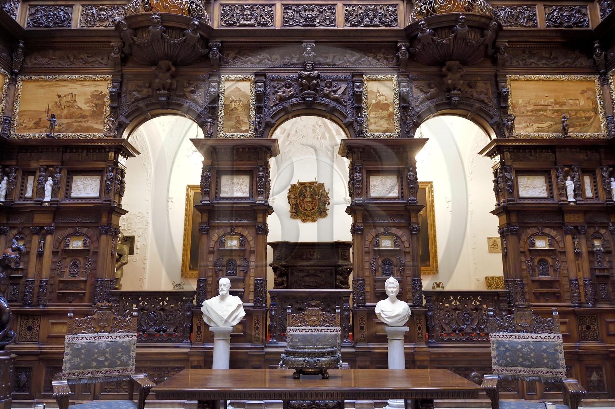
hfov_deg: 69.4
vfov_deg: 49.5
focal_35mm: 26
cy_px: 204
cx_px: 308
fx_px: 444
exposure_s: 1/40
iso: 4000
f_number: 5.6
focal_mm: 26
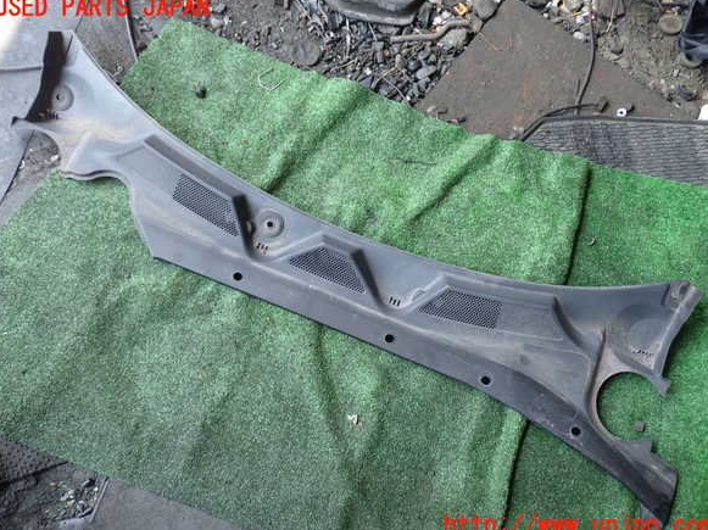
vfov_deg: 45.4
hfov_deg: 58.4
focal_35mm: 31
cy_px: 267
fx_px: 634
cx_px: 353
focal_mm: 5.4
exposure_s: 1/100
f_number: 2.3
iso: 100
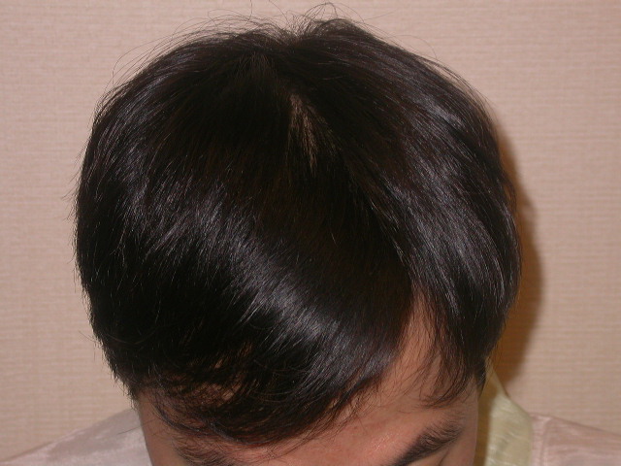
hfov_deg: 18.2
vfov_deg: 13.7
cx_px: 310
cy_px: 233
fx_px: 1937
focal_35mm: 108
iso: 100
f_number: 4.1
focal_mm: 22.4
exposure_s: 1/60.3
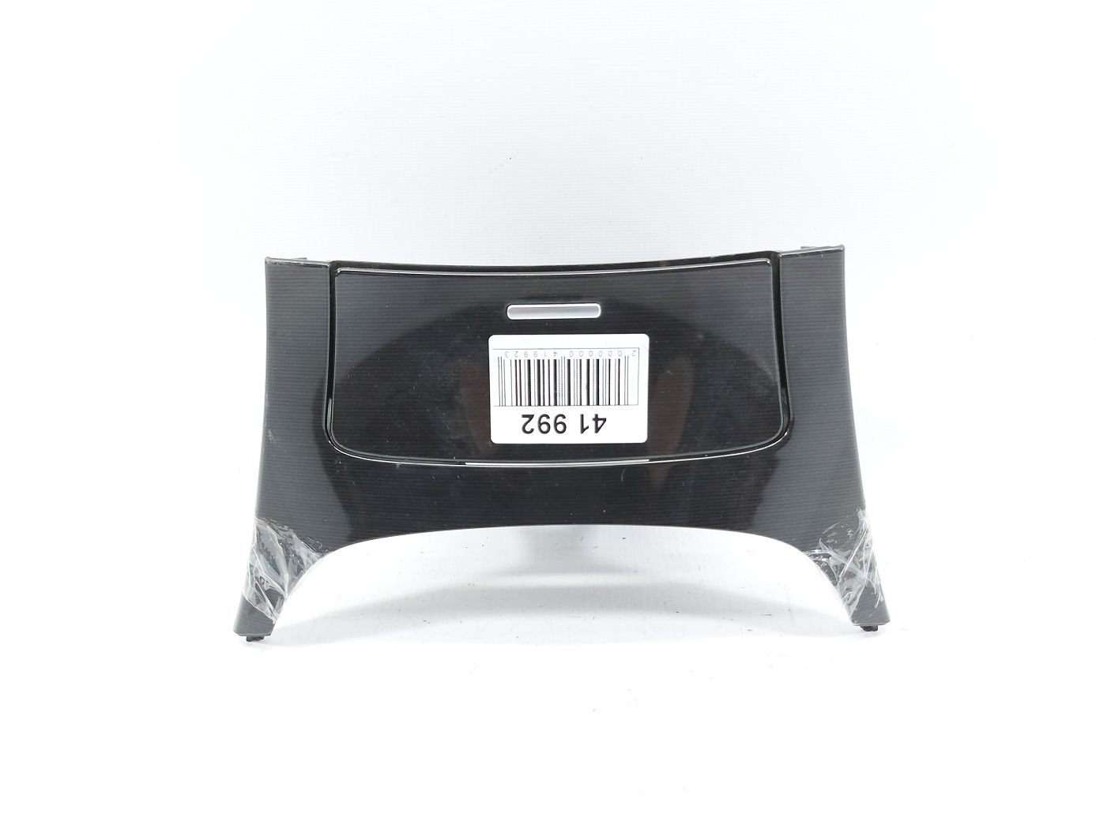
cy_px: 410
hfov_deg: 71.6
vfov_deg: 56.8
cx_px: 548
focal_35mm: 24
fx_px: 760
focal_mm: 5.23
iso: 160
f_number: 1.8
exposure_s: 1/50
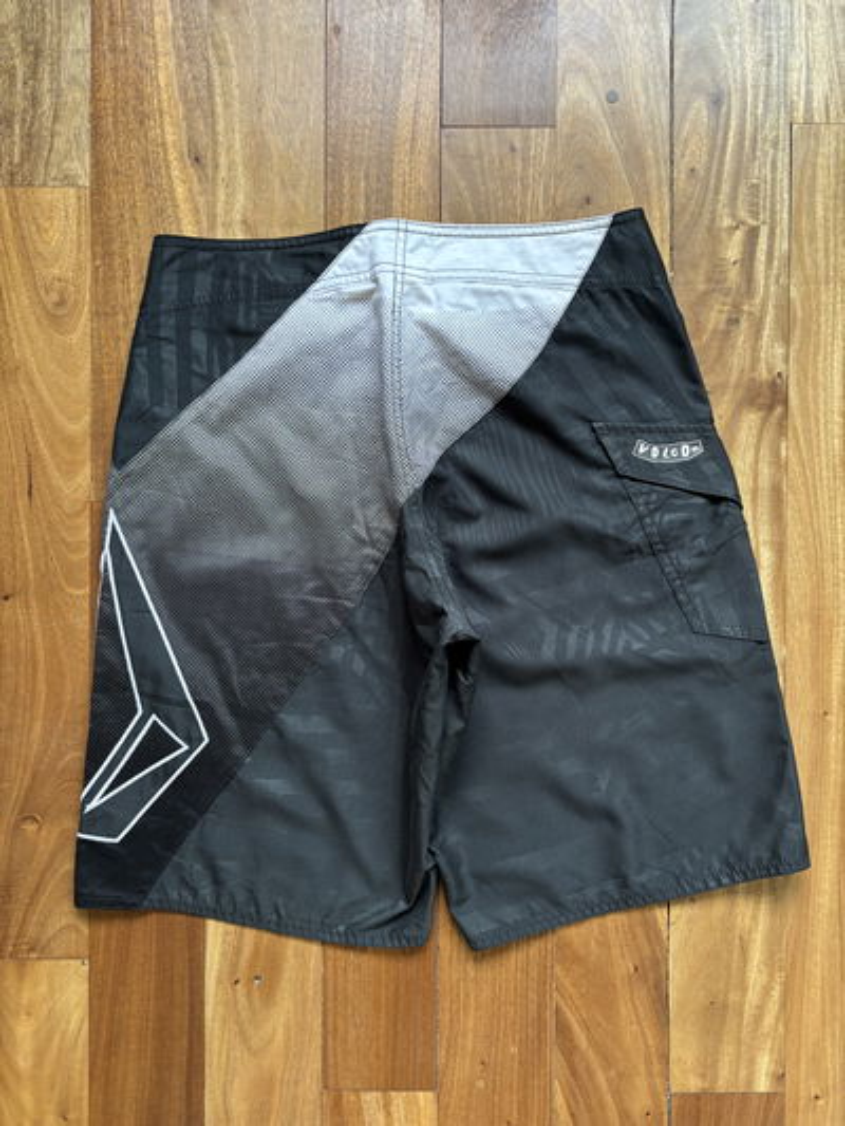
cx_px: 422
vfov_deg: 67.3
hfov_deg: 53.1
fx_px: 846
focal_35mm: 26
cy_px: 563
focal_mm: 5.96
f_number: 1.6
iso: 125
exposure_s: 1/79
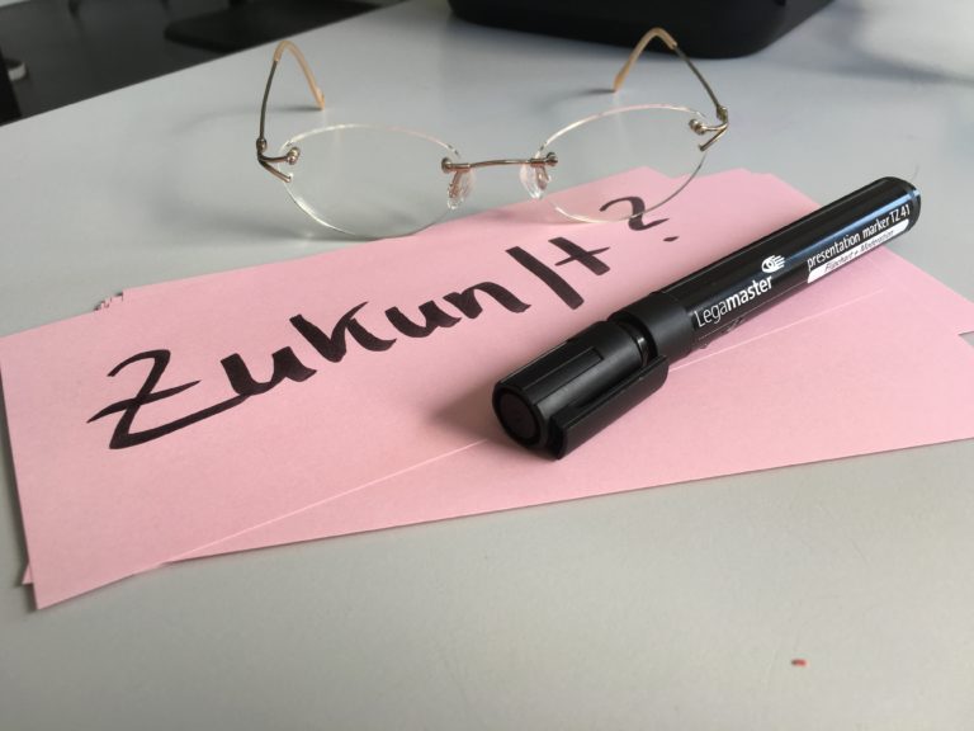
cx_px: 487
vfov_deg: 48.2
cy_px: 366
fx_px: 816
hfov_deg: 61.7
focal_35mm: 29
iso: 25
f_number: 2.2
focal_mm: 4.15
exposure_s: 1/50
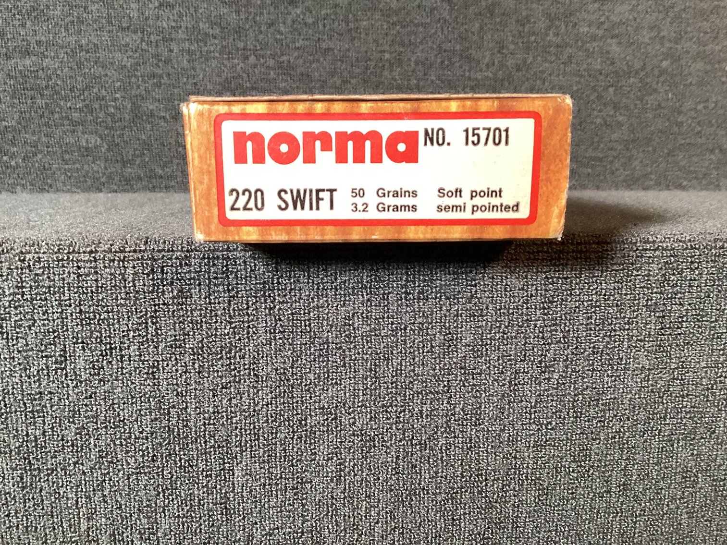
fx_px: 651
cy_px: 272
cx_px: 364
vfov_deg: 45.4
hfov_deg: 58.3
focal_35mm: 31
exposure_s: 1/50
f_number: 2.4
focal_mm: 3.3
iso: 160
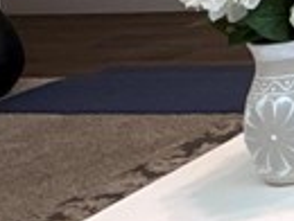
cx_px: 807
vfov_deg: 12.1
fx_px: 936
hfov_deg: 12.0
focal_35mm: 110
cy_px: -216
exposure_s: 1/120
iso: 200
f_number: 2.2
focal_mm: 2.22
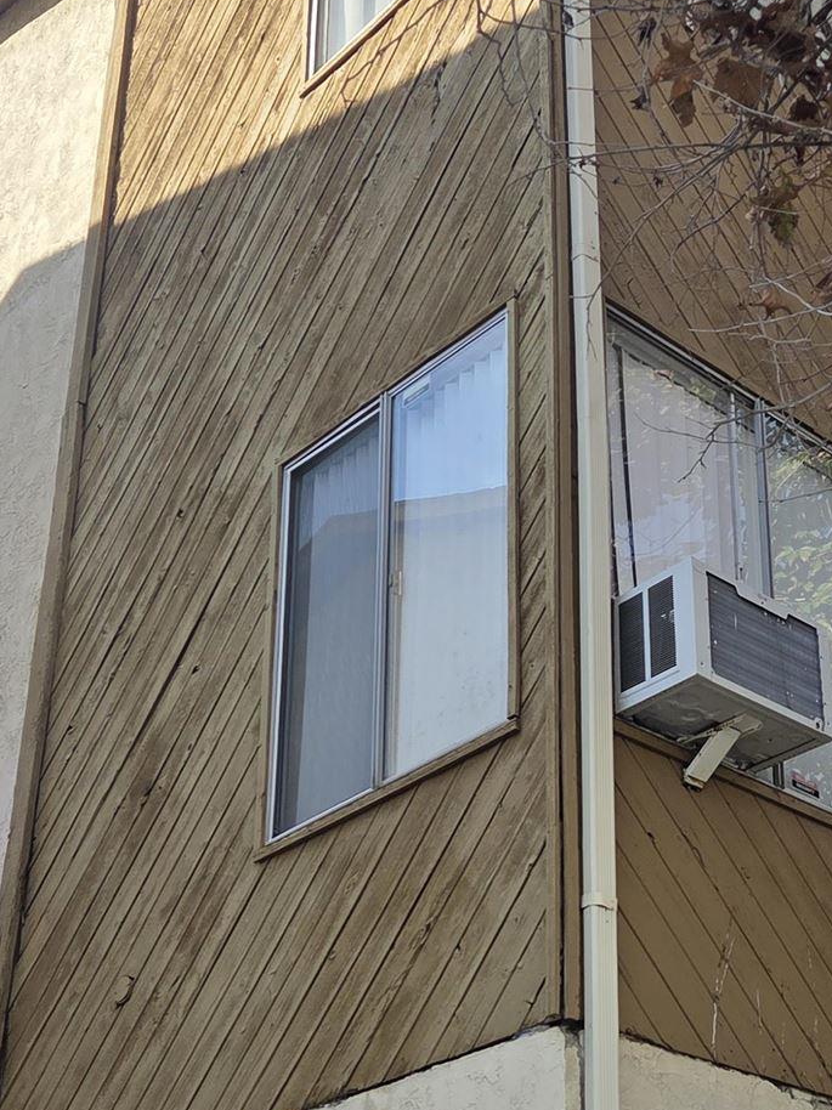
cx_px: 564
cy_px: 798
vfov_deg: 32.8
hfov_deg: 25.1
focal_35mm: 58
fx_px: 1860
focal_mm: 5.4
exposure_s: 1/3009
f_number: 1.8
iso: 80
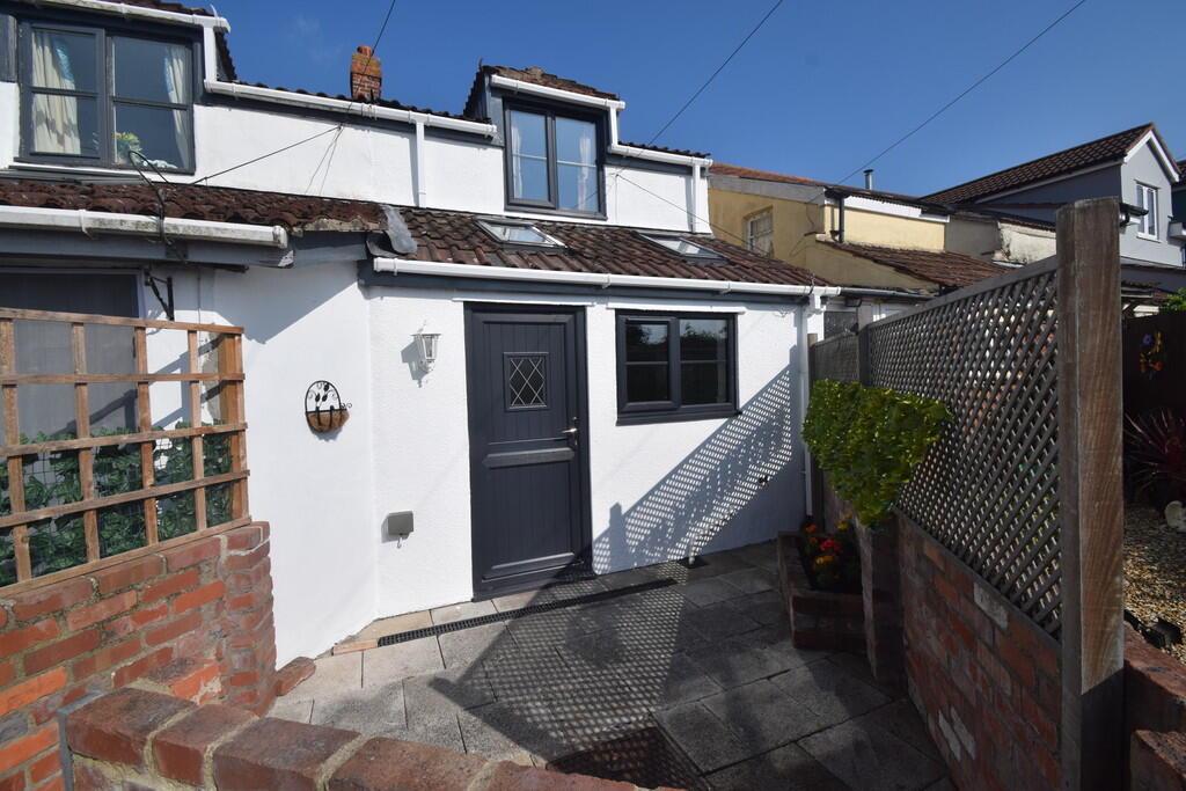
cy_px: 396
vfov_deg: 77.3
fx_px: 494
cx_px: 593
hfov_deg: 100.4
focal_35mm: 15
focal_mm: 10
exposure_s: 1/500
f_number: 11
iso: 200
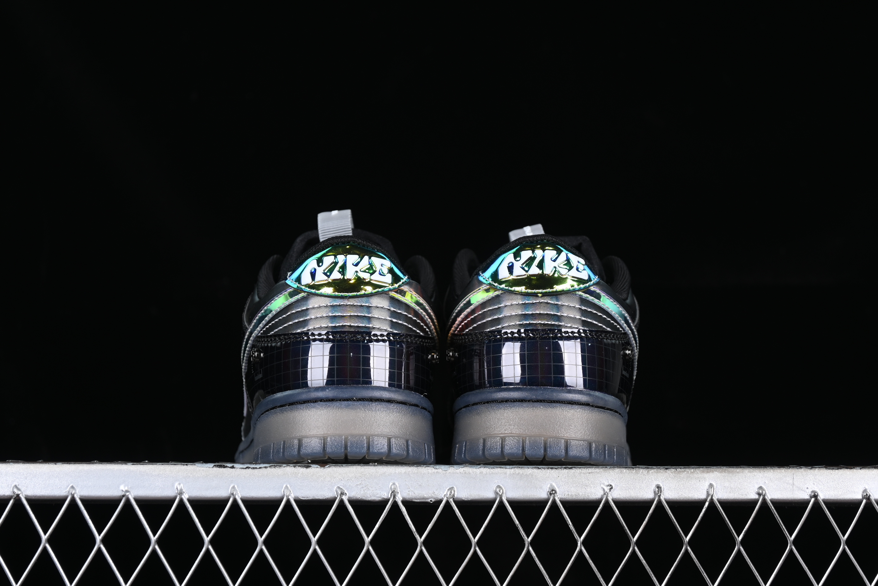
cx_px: 439
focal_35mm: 75
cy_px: 293
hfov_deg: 27.0
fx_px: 1829
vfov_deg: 18.2
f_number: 6.3
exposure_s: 1/60
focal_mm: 50
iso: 160
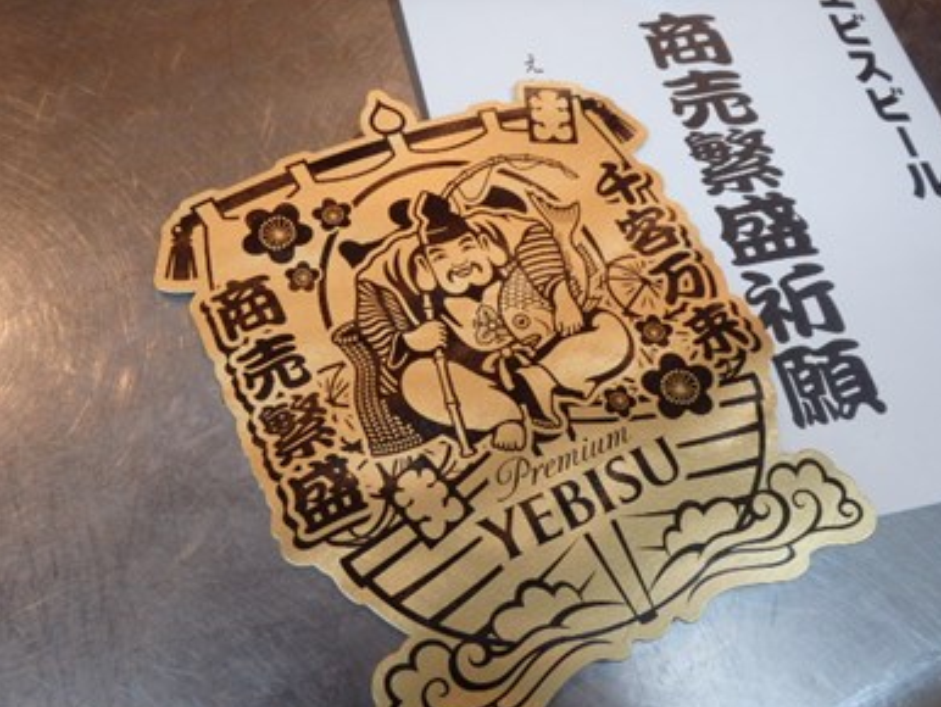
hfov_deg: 61.6
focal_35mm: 29
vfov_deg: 48.3
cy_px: 363
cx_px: 485
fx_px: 789
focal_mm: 5
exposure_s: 1/30
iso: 320
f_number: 3.9
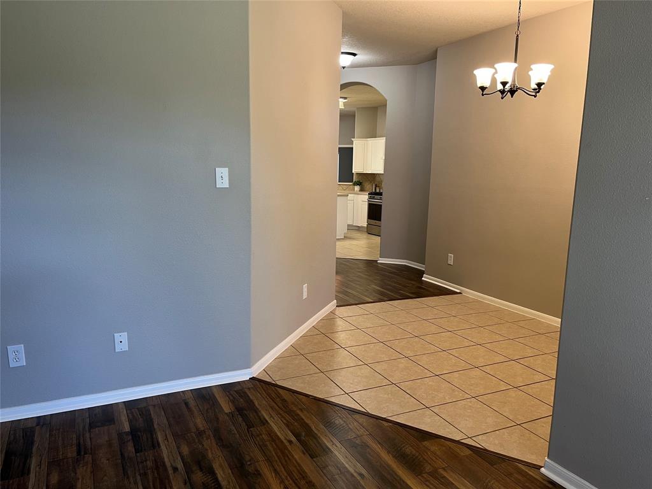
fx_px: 490
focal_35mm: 26
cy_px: 244
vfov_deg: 53.1
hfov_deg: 67.3
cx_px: 326
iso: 100
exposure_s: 1/60
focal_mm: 5.1
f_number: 1.6
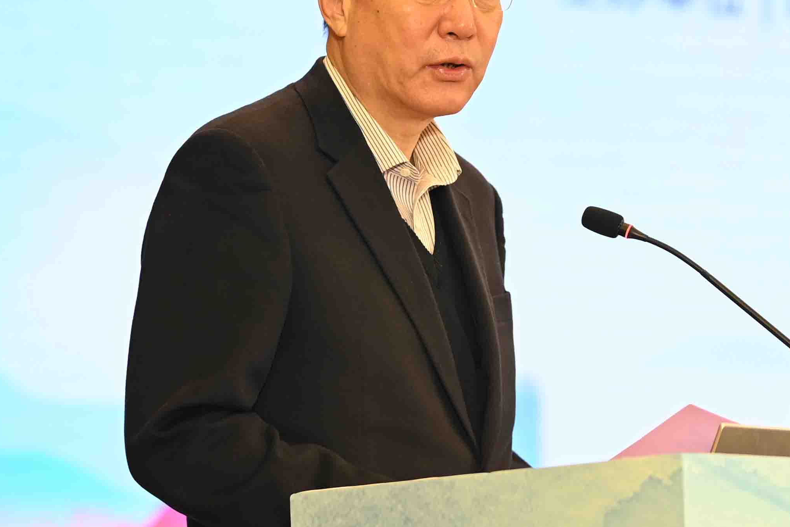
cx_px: 639
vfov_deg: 5.6
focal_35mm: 247
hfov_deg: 8.3
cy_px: 186
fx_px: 5419
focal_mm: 85
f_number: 2.2
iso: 1000
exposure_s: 1/250
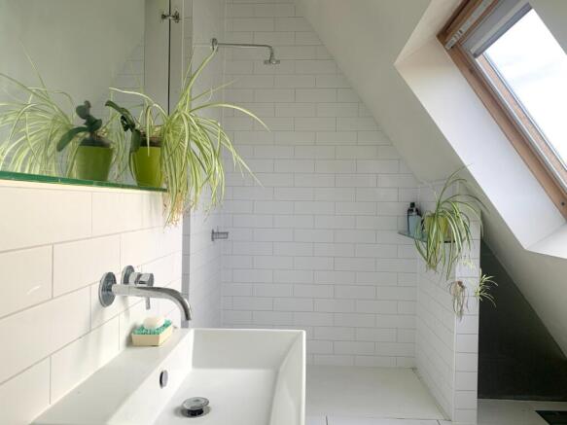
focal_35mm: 26
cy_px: 212
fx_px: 426
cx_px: 284
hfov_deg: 67.3
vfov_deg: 53.0
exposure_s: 1/122
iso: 25
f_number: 1.8
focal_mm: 4.25
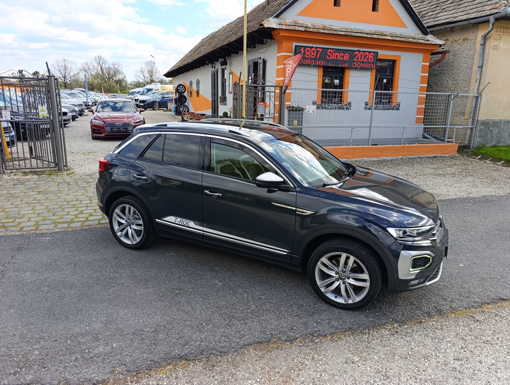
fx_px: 354
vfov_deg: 56.9
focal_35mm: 24
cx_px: 257
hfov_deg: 71.5
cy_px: 188
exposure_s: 1/158
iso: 50
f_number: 1.6
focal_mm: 6.14
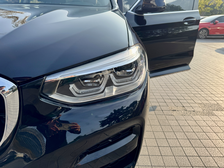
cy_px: 84
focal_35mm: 24
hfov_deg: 71.6
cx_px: 112
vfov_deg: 56.8
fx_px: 155
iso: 80
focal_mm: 6.76
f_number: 1.78
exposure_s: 1/1721
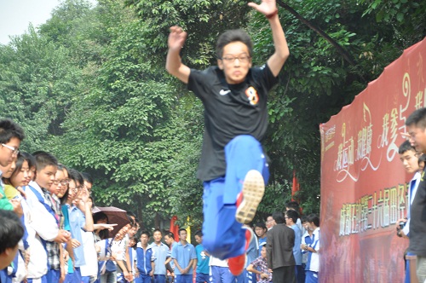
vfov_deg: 9.3
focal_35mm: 147
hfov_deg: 14.0
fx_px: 1737
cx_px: 213
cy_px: 142
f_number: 5.6
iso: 200
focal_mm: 98
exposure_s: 1/180
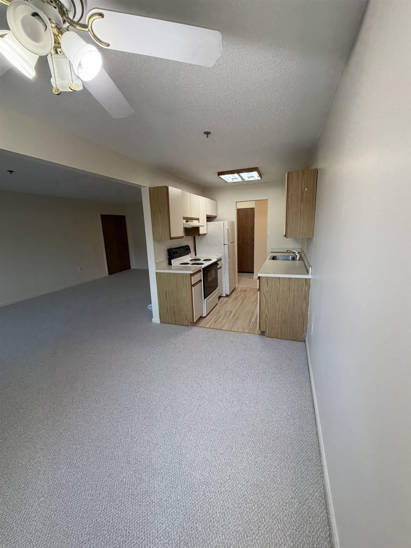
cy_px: 274
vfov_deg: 102.1
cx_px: 206
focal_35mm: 14
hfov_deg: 85.7
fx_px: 222
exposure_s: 1/120
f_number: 2.2
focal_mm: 2.22
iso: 200
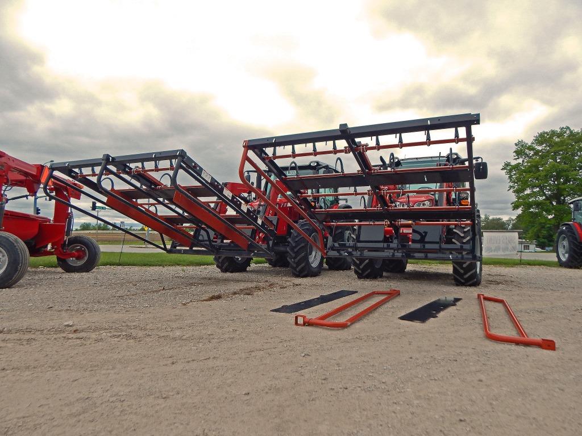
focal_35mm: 22
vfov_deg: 61.1
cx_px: 291
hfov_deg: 76.4
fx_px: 370
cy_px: 218
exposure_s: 1/800
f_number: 3
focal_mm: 4
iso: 125
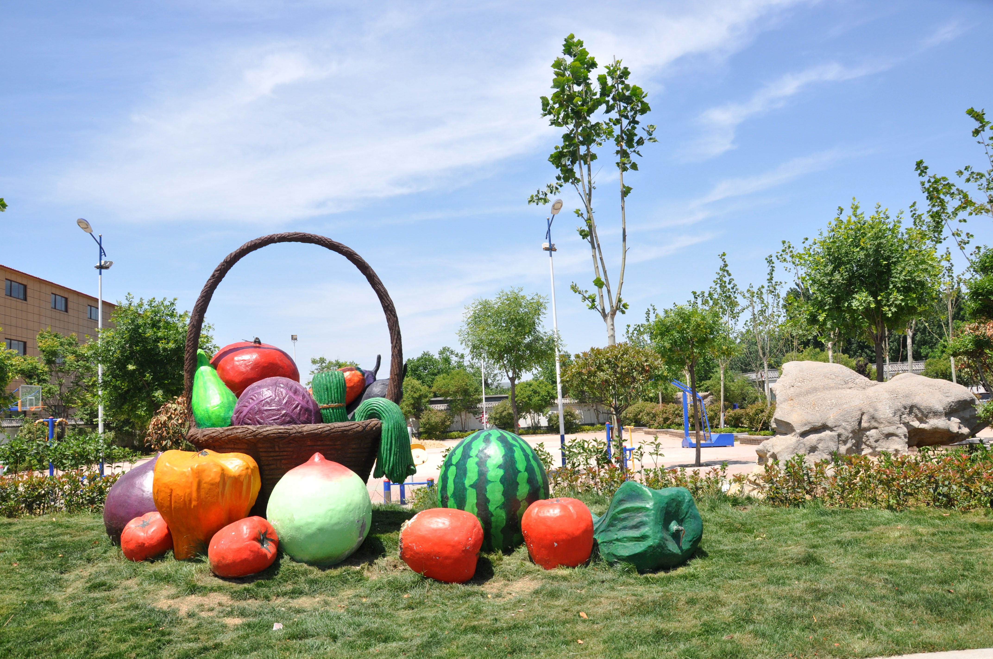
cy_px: 330
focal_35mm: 27
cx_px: 496
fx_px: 744
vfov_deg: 47.8
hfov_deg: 67.4
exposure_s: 1/320
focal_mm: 18
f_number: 9
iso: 200
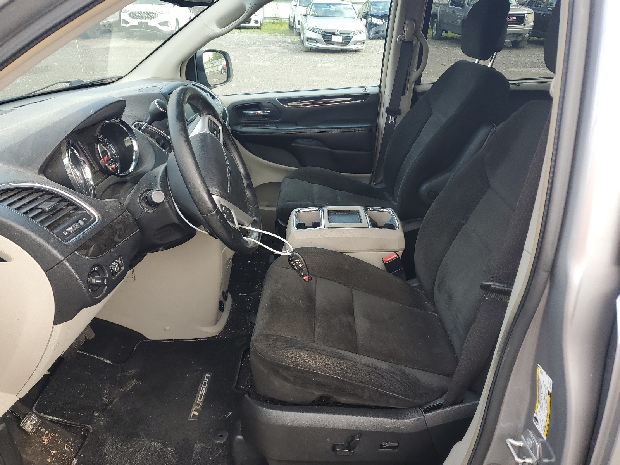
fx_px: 466
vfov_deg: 53.1
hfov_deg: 67.3
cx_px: 310
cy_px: 232
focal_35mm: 26
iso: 50
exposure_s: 1/189
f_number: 1.5
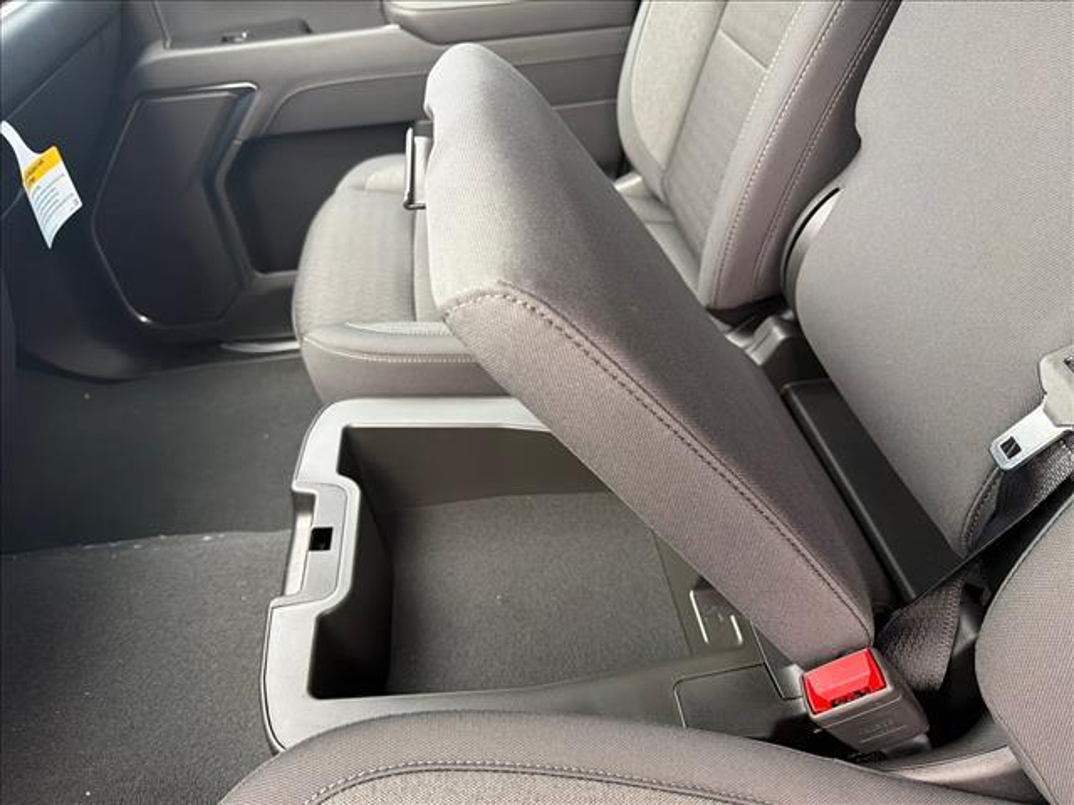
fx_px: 745
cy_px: 402
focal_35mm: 24
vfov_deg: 56.8
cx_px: 537
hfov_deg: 71.6
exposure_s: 1/60
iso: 400
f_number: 1.78
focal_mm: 6.76
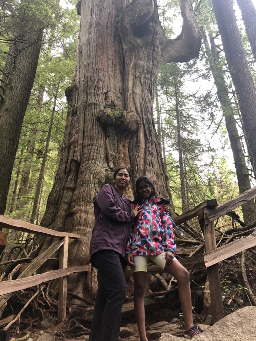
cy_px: 161
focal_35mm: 30
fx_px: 296
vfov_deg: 59.9
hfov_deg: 46.8
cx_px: 128
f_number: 1.8
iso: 40
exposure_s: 1/24
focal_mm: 3.99
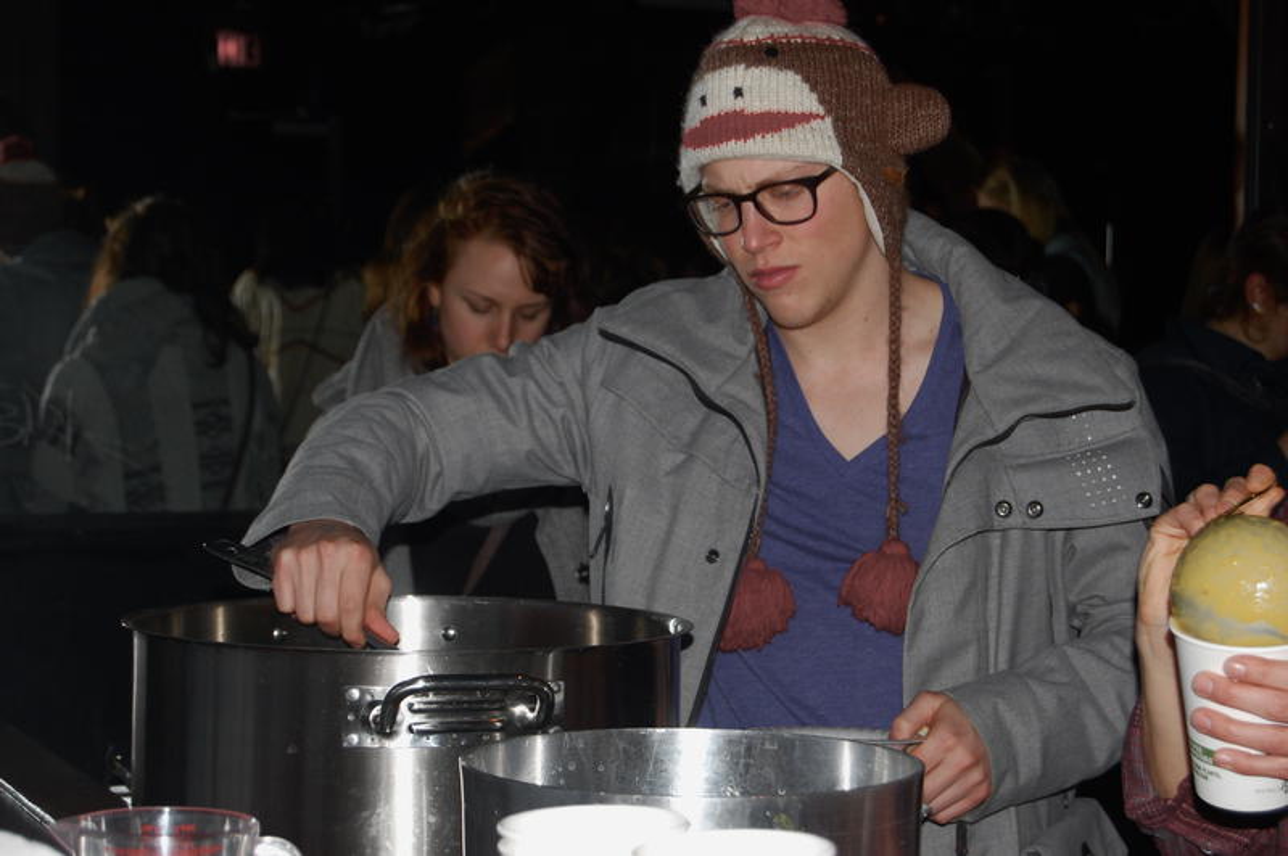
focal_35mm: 75
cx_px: 644
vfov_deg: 18.2
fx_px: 2681
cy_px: 428
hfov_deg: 27.0
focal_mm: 50
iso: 400
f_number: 5.6
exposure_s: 1/60
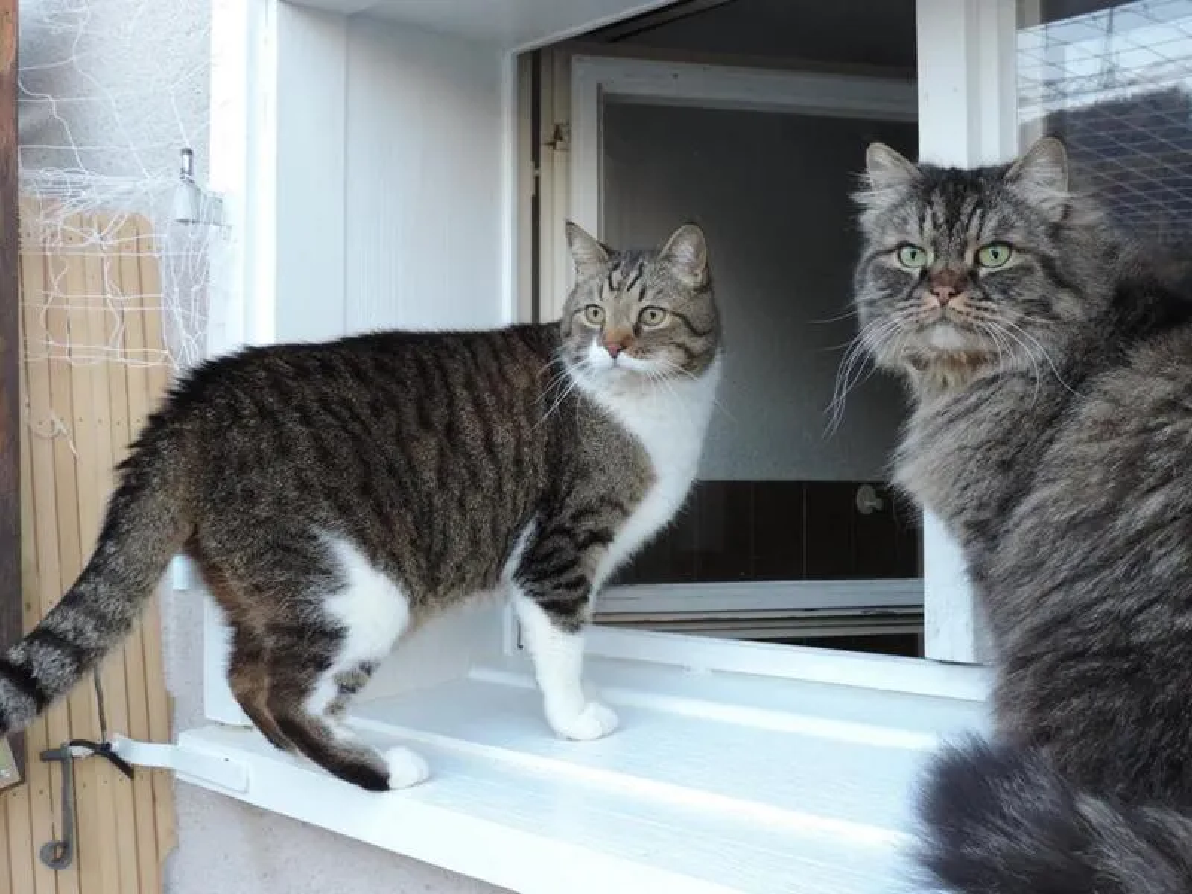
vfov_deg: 33.6
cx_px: 596
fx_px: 1481
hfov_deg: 43.9
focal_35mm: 43
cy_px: 447
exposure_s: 1/50
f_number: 3.4
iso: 320
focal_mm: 7.6
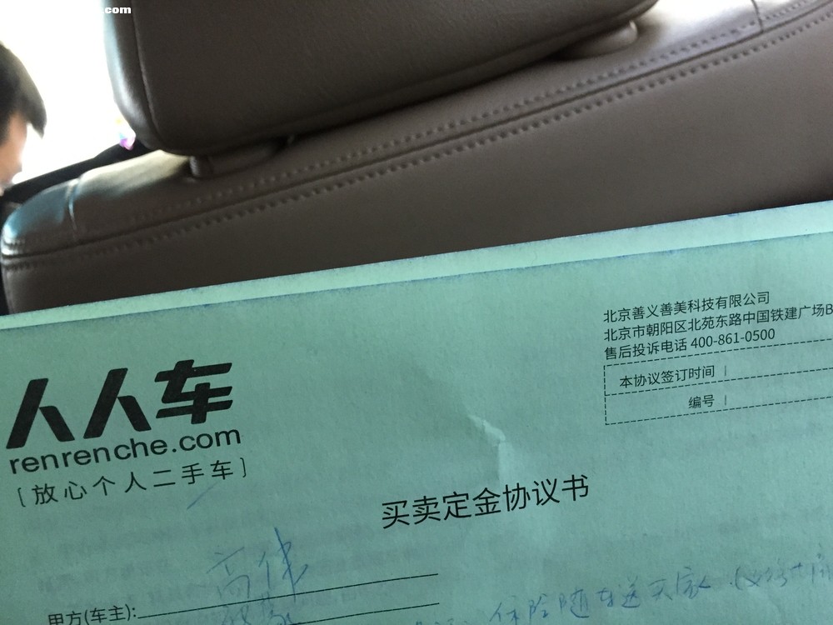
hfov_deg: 61.7
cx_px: 416
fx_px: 698
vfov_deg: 48.2
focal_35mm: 29
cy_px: 312
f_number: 2.2
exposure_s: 1/30
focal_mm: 4.15
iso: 250
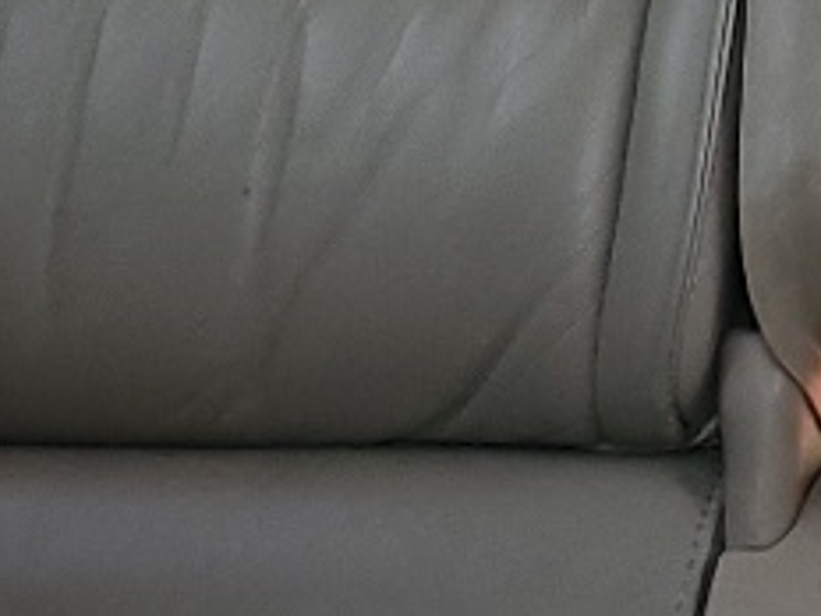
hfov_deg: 10.3
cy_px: -623
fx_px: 4245
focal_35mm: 179
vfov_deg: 7.9
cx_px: 1571
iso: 63
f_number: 1.5
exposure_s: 1/120
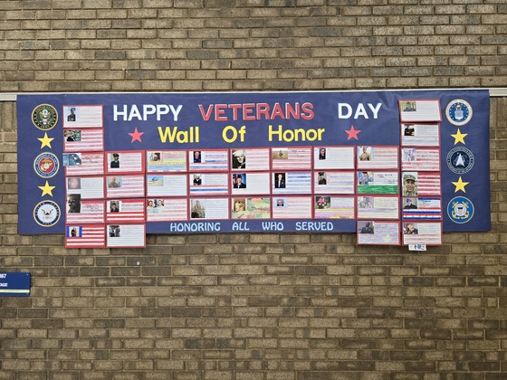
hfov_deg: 73.9
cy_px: 190
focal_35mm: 23
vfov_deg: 58.9
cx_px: 254
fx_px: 337
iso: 250
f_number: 1.7
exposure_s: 1/120
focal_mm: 6.3
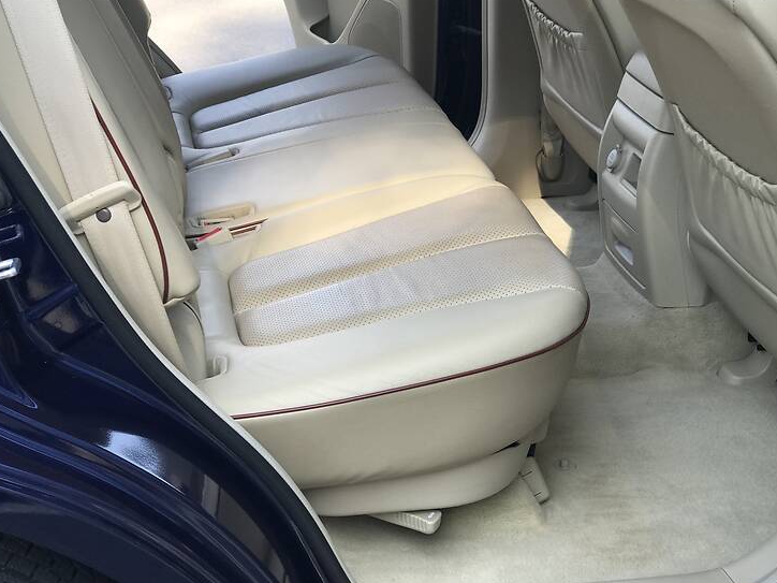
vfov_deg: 23.3
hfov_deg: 30.7
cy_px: 263
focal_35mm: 63
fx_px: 1414
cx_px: 415
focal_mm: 6.6
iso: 20
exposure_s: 1/127
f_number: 2.8
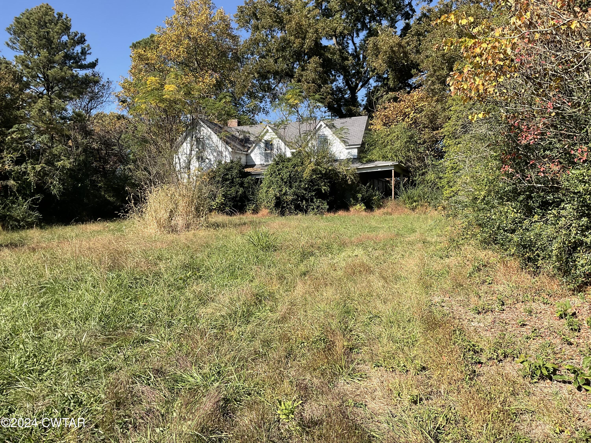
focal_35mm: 29
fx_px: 495
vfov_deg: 48.2
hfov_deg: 61.7
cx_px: 296
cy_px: 222
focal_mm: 3
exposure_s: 1/1098
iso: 16
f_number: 1.8
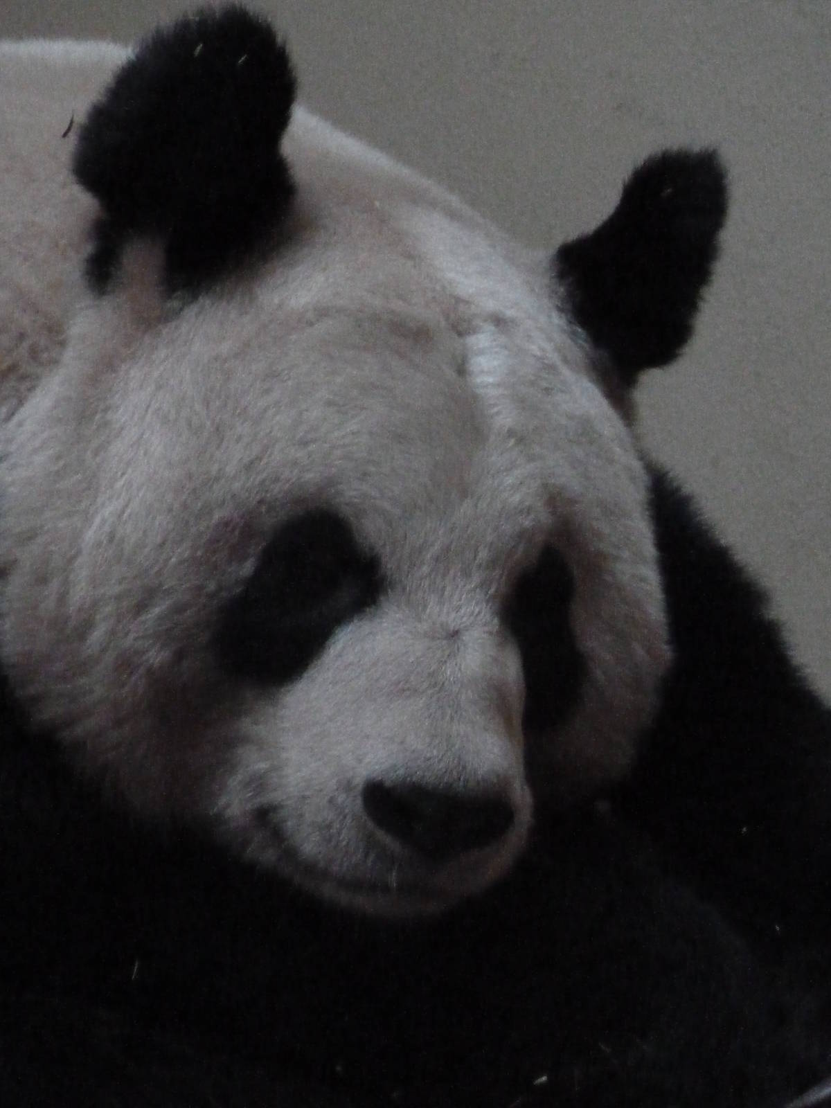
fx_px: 12771
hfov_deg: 3.7
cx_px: 416
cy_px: 554
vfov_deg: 5.0
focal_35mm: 399
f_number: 4.9
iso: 1600
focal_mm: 49.2
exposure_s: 1/30
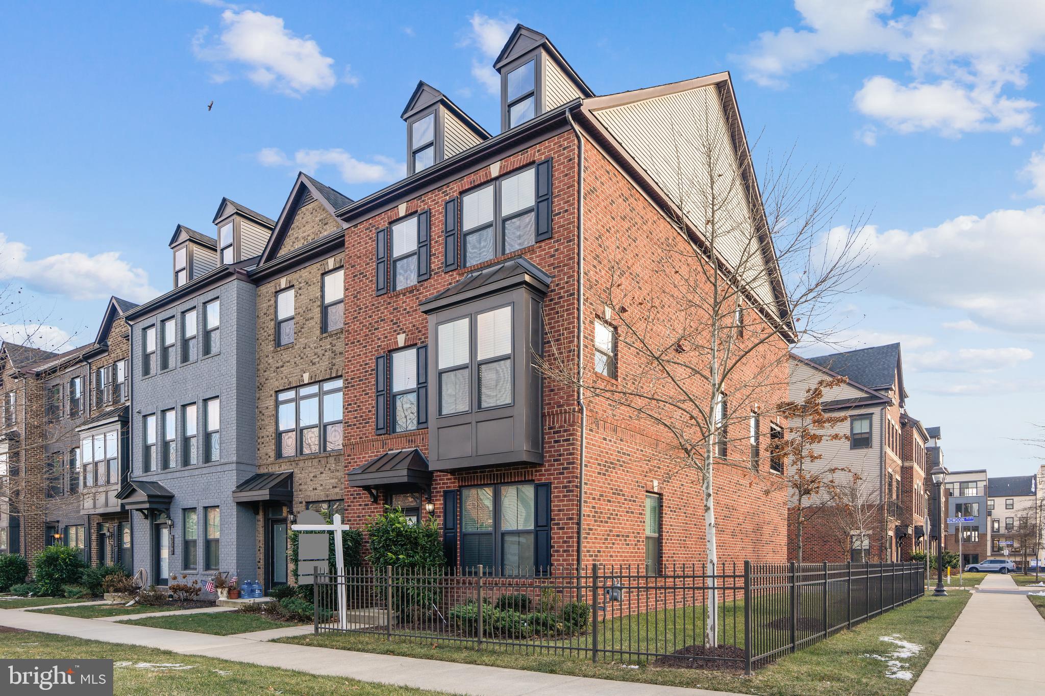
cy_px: 348
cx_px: 522
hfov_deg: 78.6
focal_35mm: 22
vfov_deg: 57.2
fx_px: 639
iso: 100
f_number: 5.6
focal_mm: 22
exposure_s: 1/125
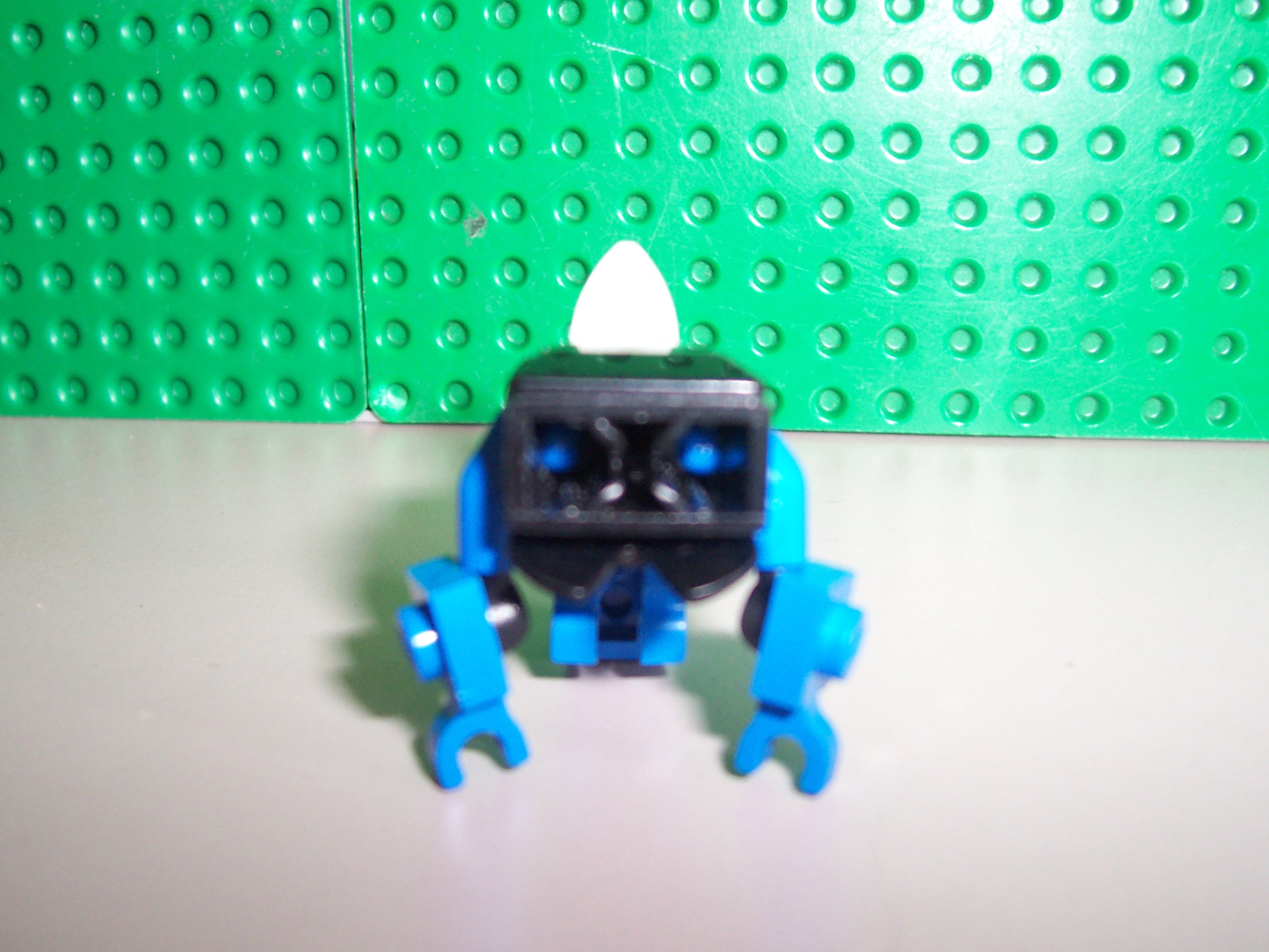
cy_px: 476
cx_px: 634
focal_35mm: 37
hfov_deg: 50.1
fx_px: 1356
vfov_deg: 38.7
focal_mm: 5.6
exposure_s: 1/60
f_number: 2.8
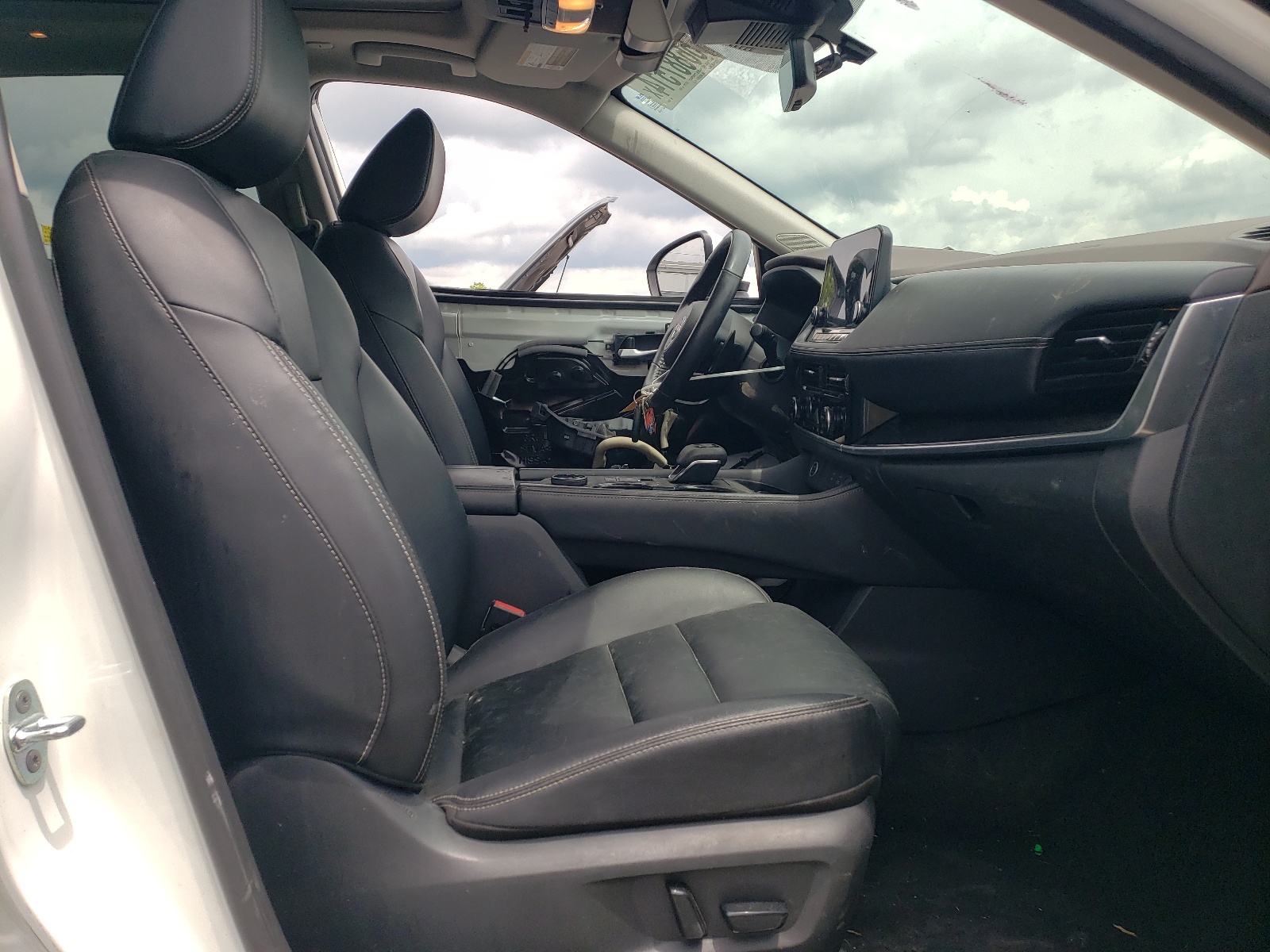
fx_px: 954
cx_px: 635
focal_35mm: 26
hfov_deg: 67.3
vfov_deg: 53.1
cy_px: 476
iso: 50
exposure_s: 1/1429
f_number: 1.5
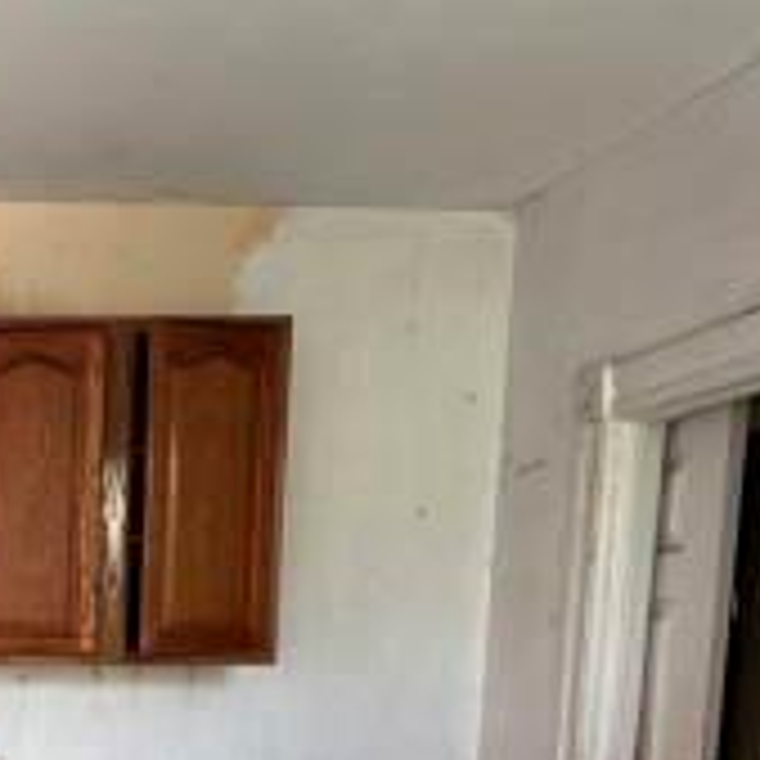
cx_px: -135
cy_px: 782
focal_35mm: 47
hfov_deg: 30.9
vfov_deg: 32.7
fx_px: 1167
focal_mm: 2.22
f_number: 2.2
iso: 160
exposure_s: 1/99
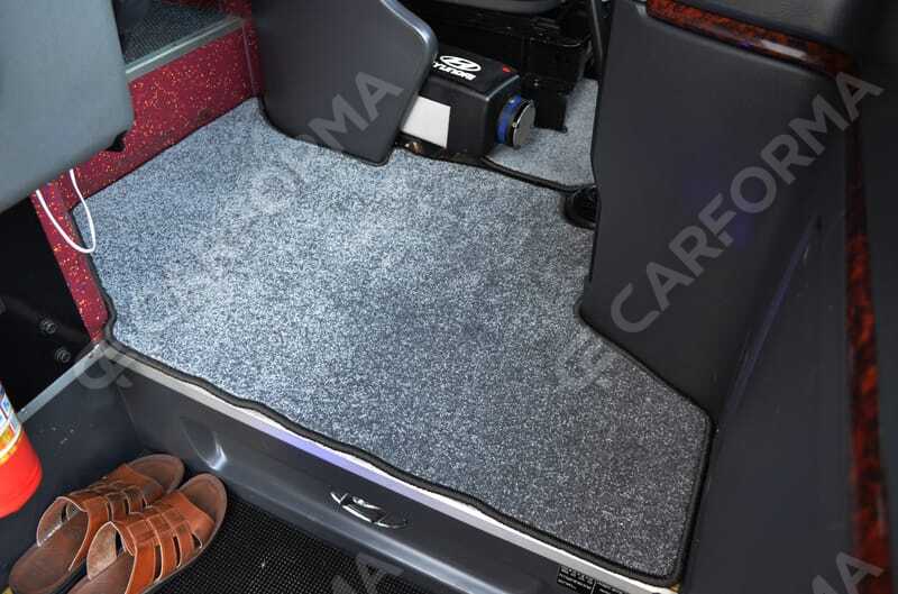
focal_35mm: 27
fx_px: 672
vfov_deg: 47.7
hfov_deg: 67.5
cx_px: 449
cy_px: 297
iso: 800
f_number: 3.5
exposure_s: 1/45
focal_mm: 18
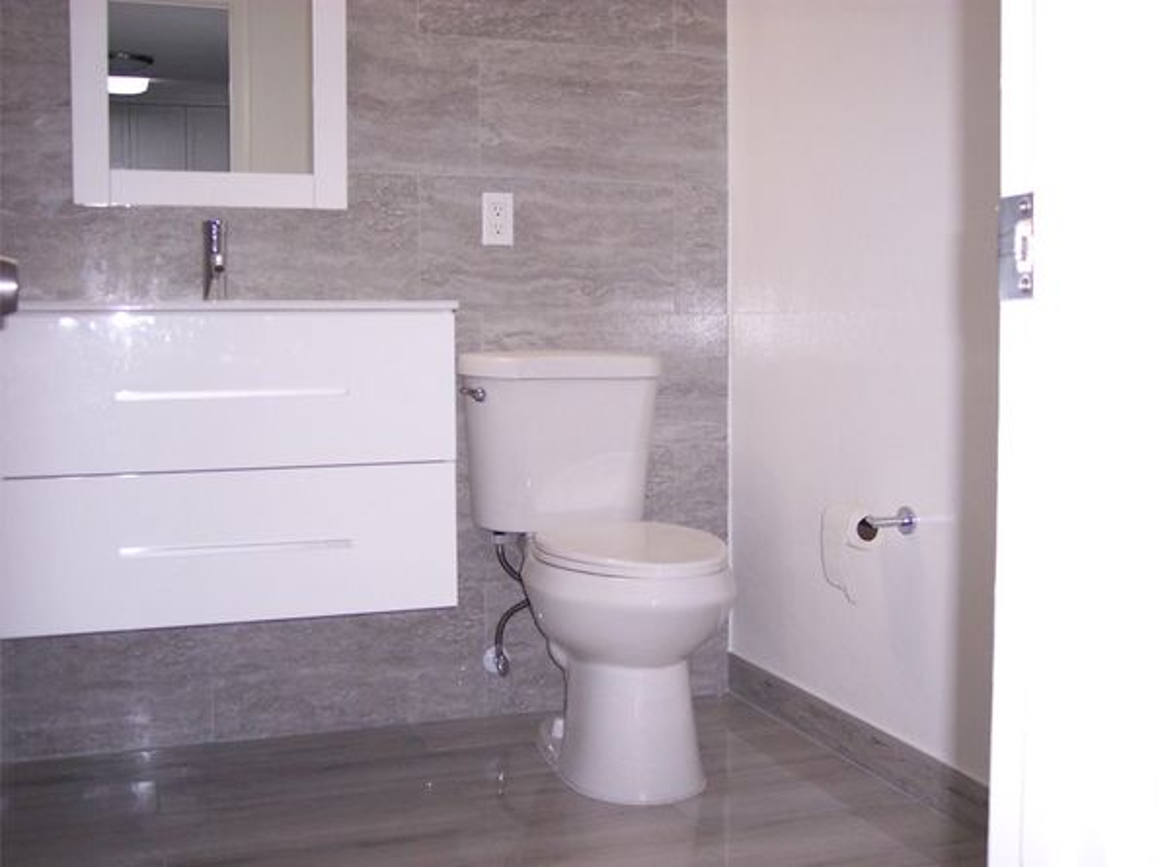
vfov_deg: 36.8
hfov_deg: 47.9
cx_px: 579
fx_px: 1304
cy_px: 434
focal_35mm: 39
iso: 140
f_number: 2.8
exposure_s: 1/60
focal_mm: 8
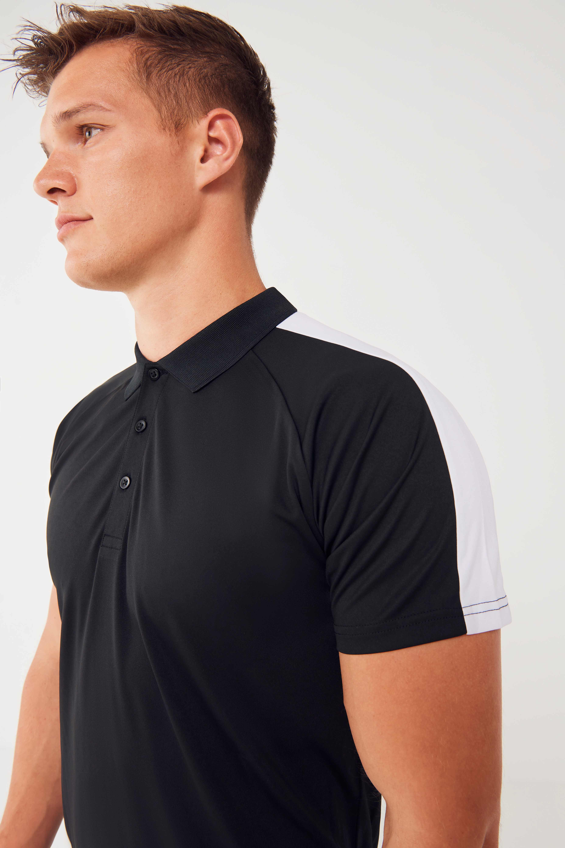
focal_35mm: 27
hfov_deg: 47.9
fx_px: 636
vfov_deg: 67.4
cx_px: 282
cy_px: 424
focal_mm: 27
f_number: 8
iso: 320
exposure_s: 1/200
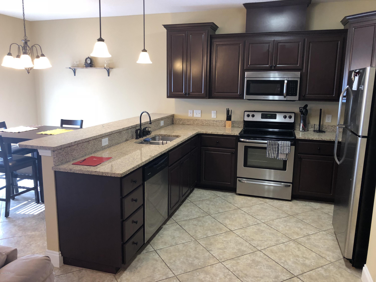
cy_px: 141
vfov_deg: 48.2
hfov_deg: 61.7
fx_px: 315
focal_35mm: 29
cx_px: 188
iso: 40
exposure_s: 1/20
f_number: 1.8
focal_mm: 3.99
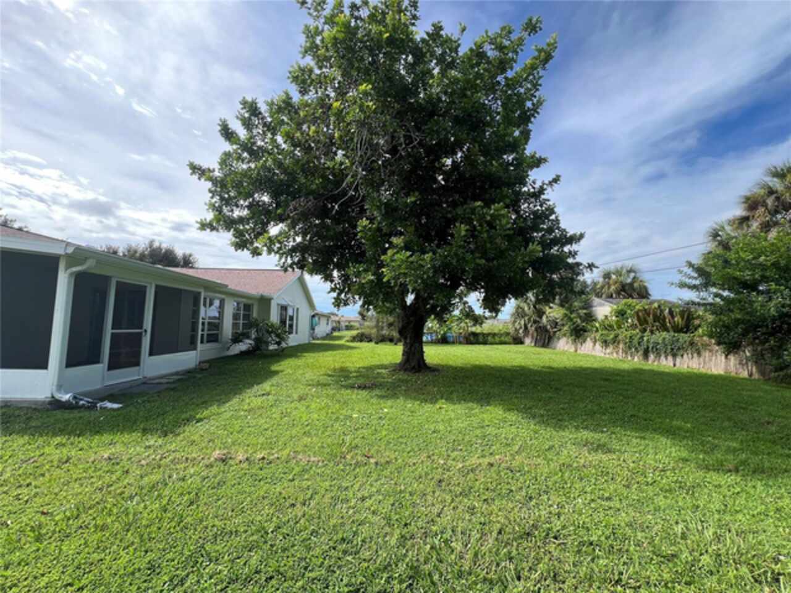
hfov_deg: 106.2
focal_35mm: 13
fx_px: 297
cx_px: 396
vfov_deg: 89.9
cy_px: 296
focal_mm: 1.57
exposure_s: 1/444
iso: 32
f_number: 1.8
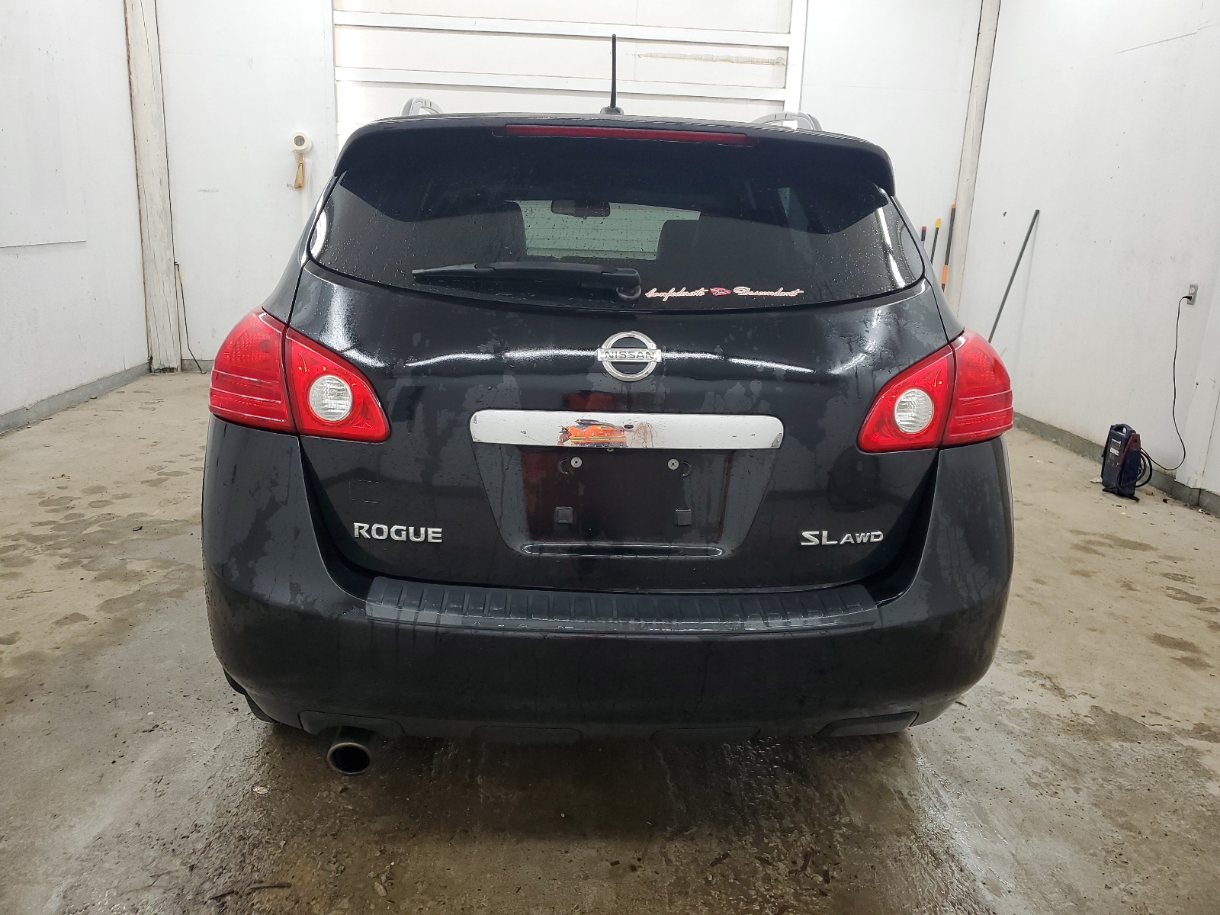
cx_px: 610
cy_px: 458
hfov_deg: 67.3
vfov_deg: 53.1
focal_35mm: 26
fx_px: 916
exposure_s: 1/60.2
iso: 67
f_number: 1.5
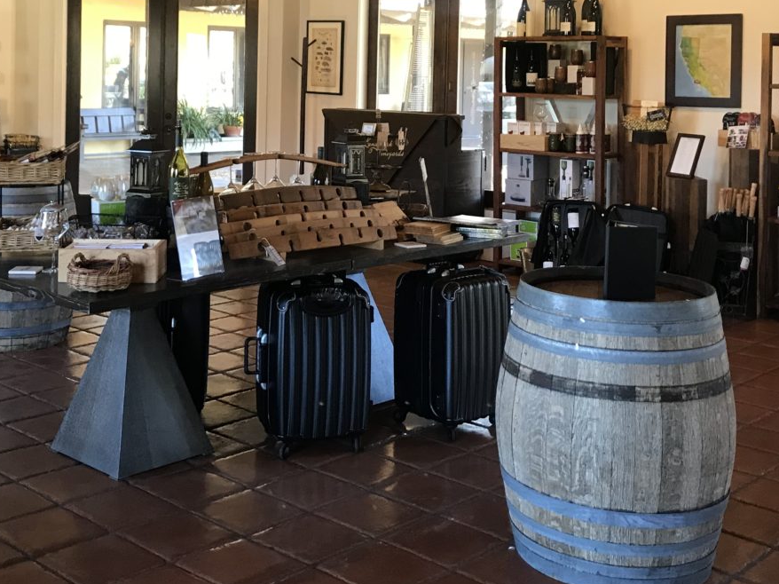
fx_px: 1102
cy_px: 107
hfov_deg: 38.6
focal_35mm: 49
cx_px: 286
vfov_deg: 28.9
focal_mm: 3.99
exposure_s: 1/17
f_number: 1.8
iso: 40
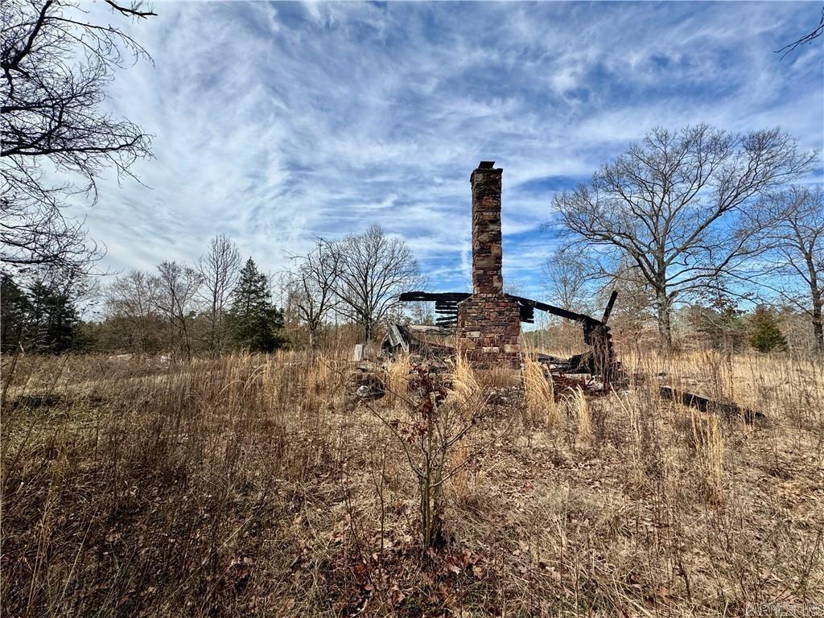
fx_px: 333
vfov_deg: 85.7
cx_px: 412
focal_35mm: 14
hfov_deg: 102.1
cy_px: 309
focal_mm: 2.22
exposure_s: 1/1709
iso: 40
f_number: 2.2
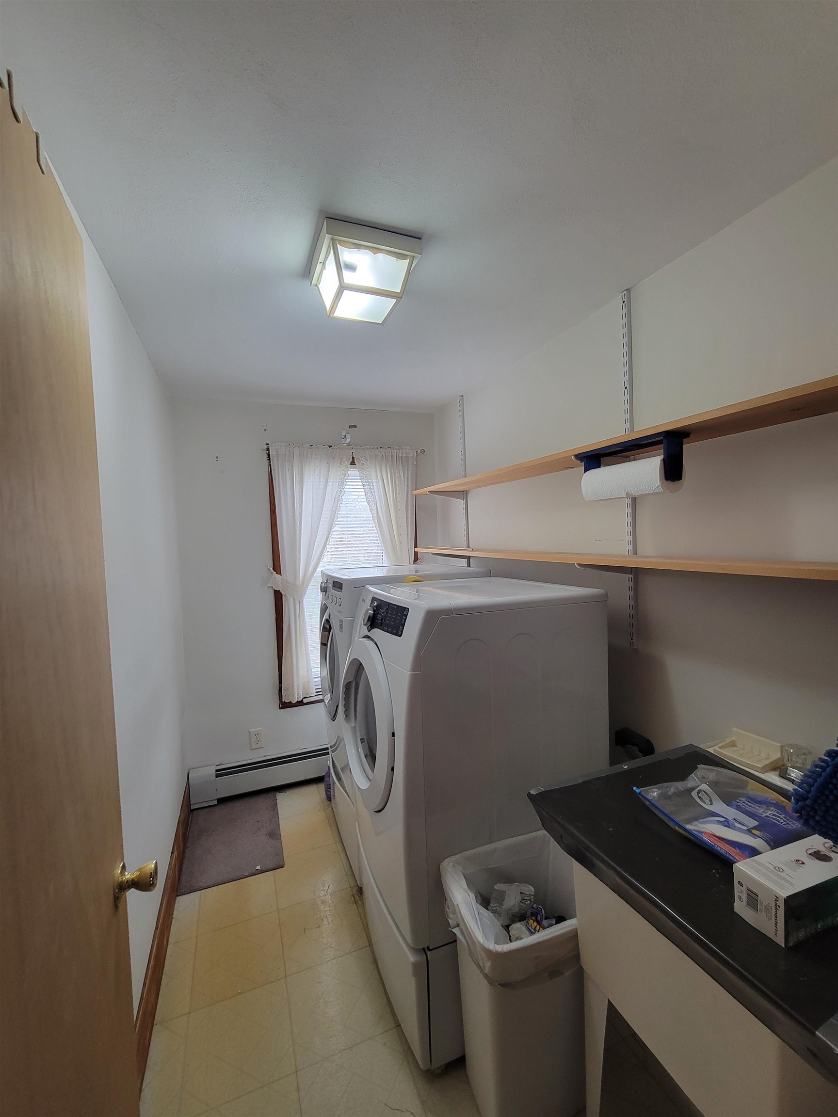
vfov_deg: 106.2
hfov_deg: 89.9
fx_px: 420
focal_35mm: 13
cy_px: 558
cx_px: 419
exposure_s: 1/60
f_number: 2.2
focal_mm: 2.2
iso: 160
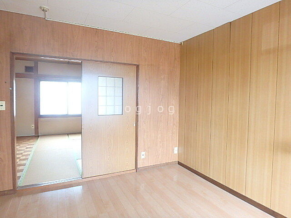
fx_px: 177
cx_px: 146
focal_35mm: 21
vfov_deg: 63.4
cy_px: 109
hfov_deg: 79.0
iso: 320
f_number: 3.5
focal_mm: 3.7
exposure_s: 1/30
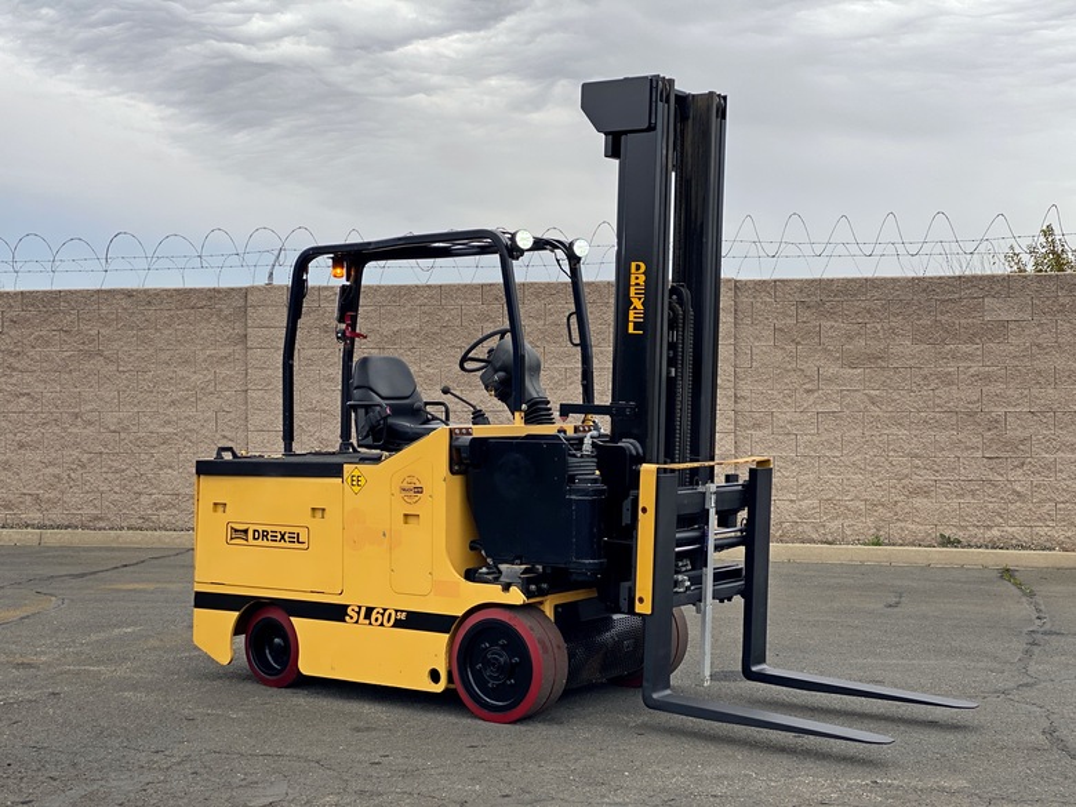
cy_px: 404
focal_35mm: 52
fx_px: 1616
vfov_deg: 28.0
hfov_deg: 36.8
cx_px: 538
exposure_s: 1/125
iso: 20
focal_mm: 6
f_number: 2
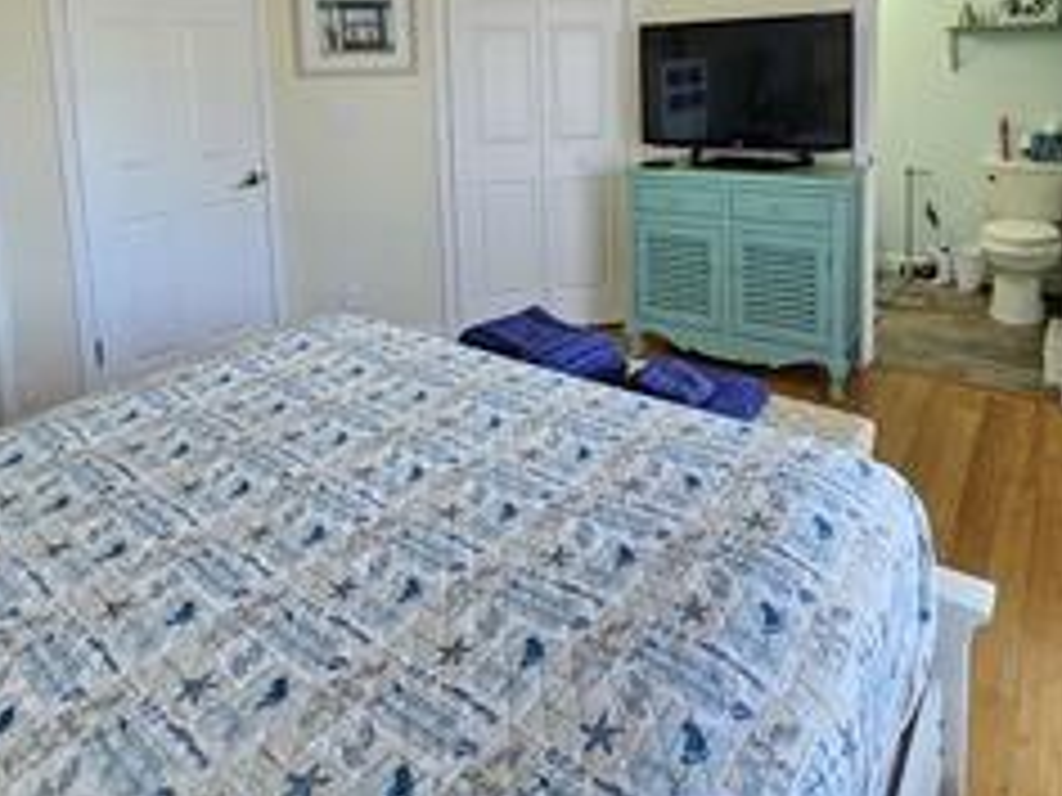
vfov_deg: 55.6
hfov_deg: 76.3
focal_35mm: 22
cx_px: 562
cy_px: 130
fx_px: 675
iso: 250
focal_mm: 2.2
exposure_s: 1/60
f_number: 2.2
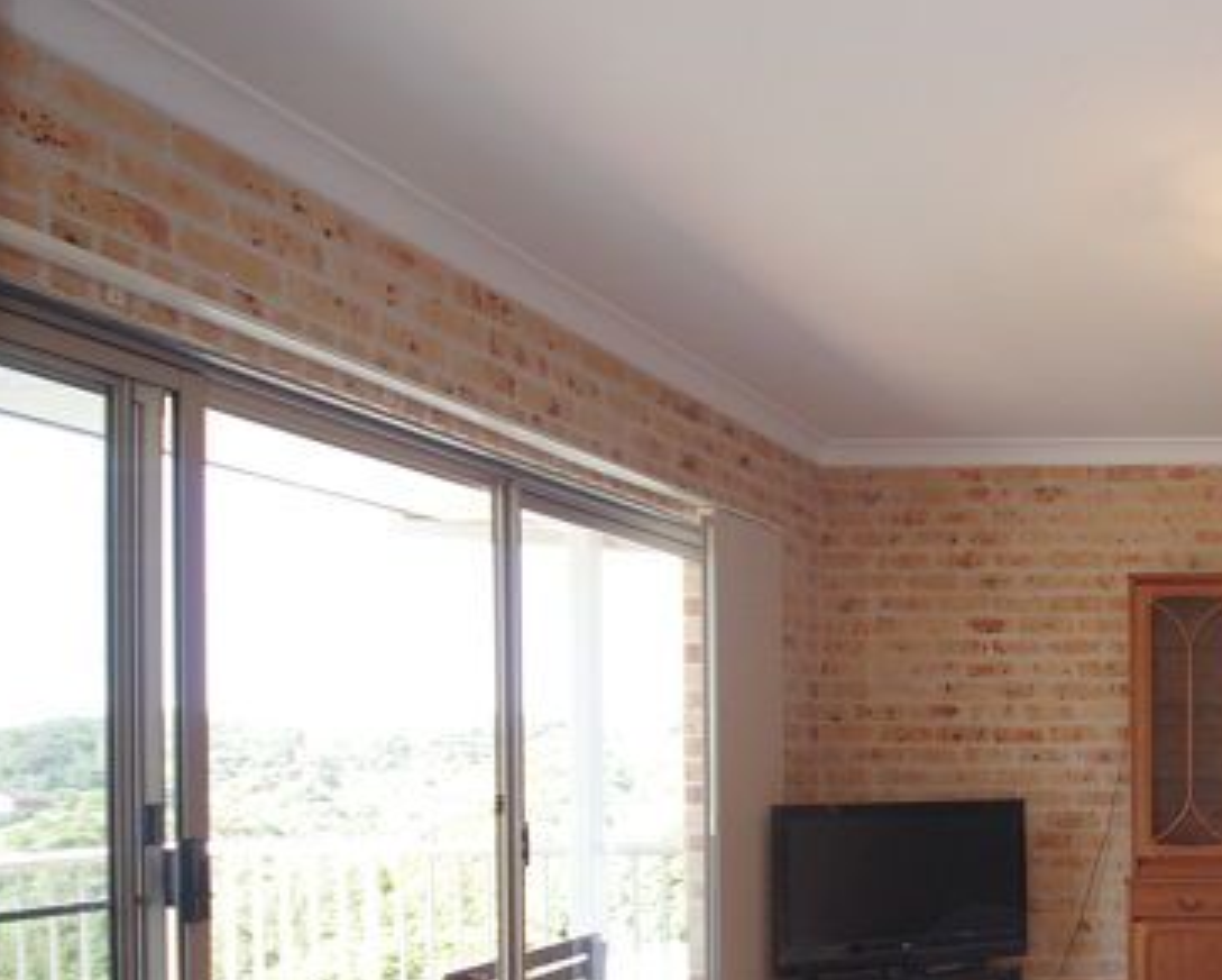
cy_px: 763
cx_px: 1303
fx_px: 1122
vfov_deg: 45.1
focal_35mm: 31
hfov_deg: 45.1
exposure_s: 1/180
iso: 1000
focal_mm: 10
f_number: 5
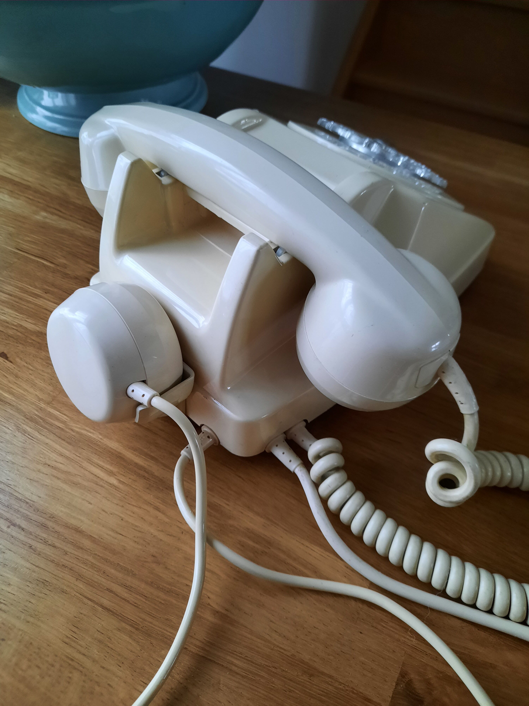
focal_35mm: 25
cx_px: 264
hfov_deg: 54.9
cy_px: 353
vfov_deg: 69.4
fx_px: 509
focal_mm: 4.6
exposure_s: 1/25
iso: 400
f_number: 2
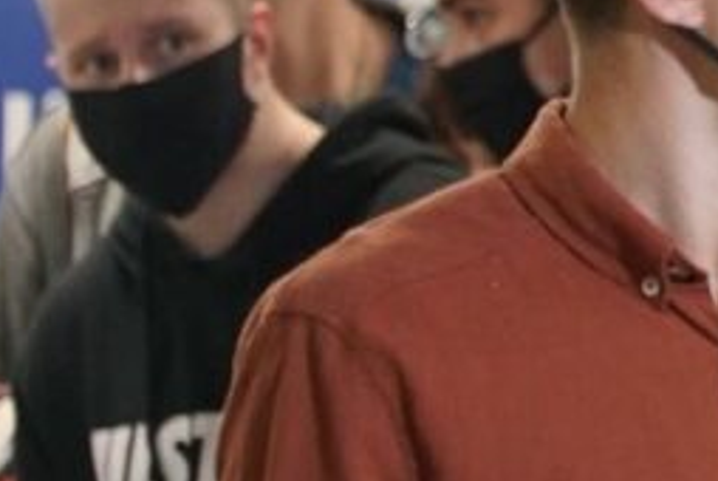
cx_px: 1385
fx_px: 12619
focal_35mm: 632
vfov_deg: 2.2
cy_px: 74
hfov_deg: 3.2
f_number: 4
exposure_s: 1/80
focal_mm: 105
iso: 2000
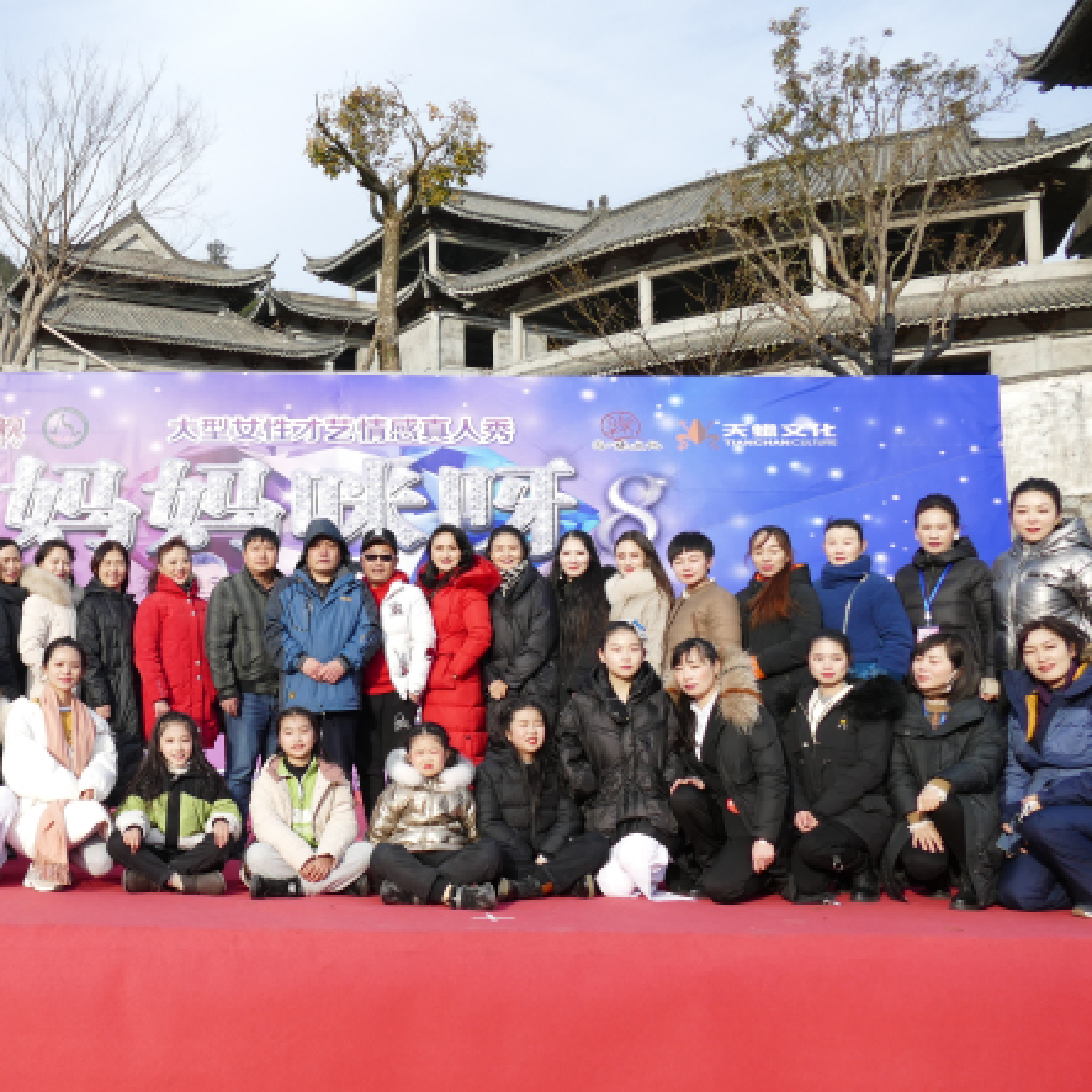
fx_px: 1285
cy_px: 584
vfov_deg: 46.0
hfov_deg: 43.5
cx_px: 192
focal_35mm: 36
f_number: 2.8
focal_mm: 9.12
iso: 125
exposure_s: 1/2000
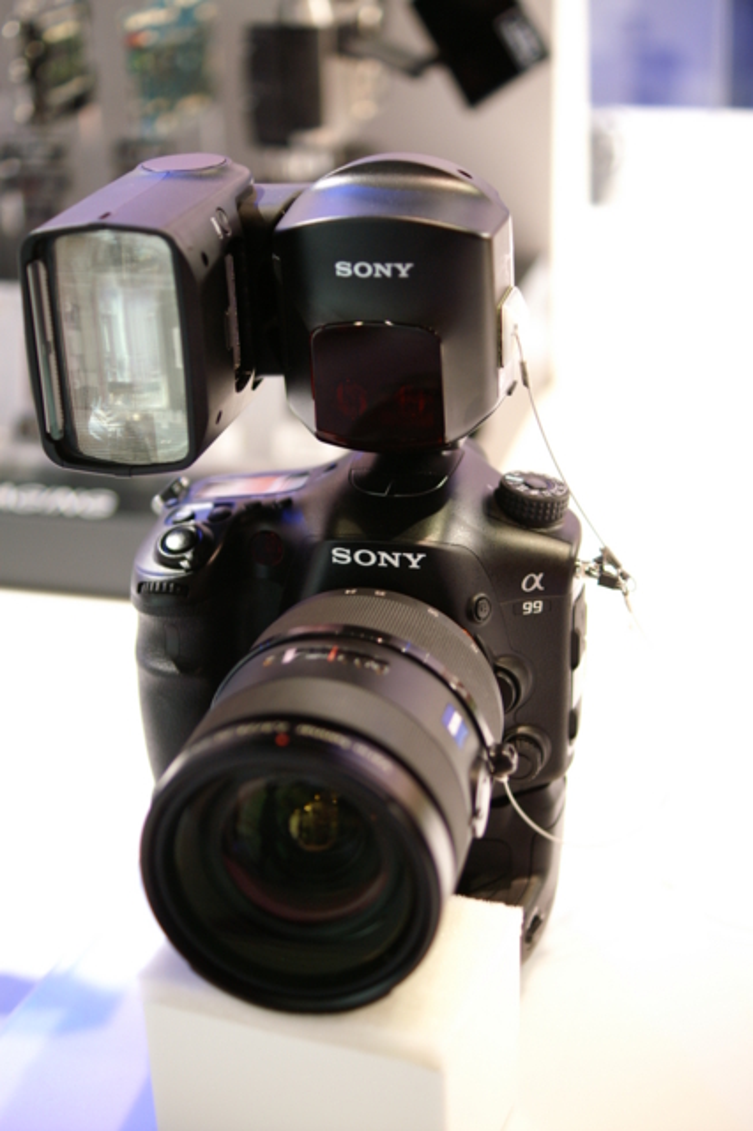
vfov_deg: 37.9
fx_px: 1649
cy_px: 566
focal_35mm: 52
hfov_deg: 25.7
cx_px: 376
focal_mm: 35
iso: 400
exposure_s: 1/60
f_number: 2
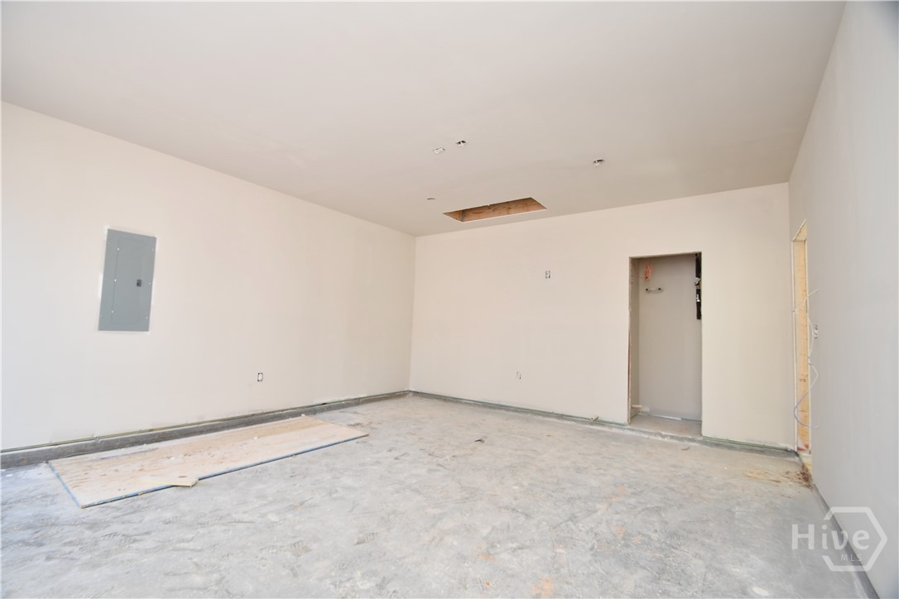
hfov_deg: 100.4
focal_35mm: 15
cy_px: 300
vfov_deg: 77.3
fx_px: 375
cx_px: 450
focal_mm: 10
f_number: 4
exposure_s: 1/60
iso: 200
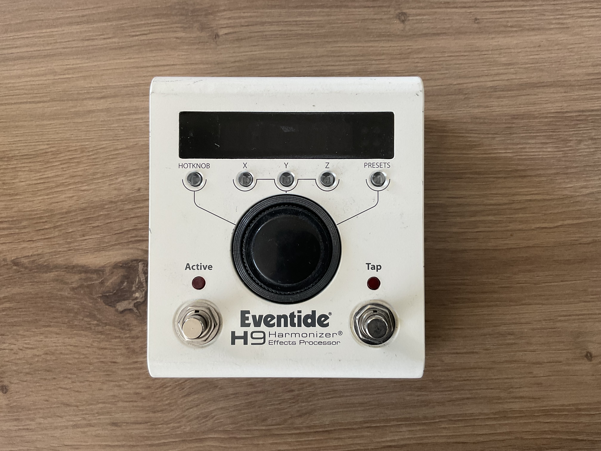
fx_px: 503
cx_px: 300
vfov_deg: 48.2
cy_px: 226
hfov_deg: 61.7
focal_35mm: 29
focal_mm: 3
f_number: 1.8
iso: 80
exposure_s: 1/60
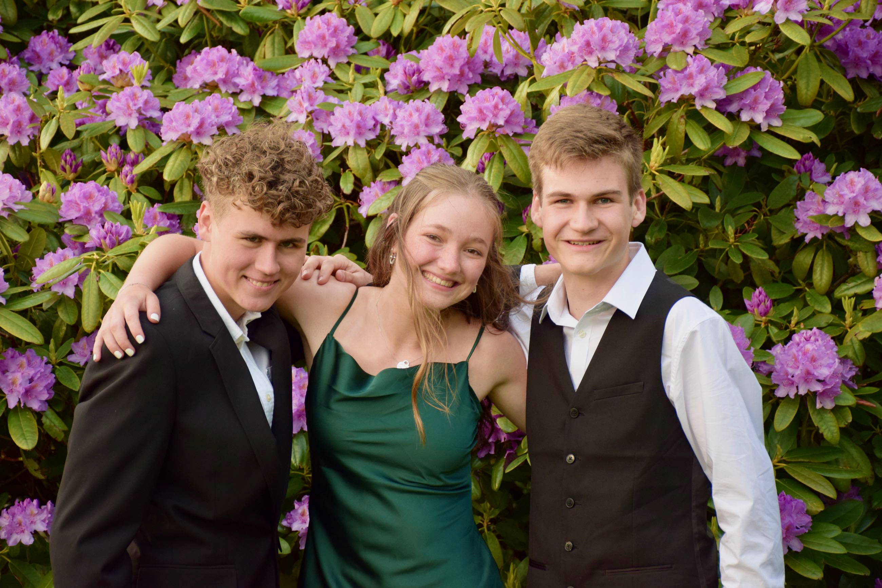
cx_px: 441
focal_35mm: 120
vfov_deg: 11.4
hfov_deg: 17.1
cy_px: 294
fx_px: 2940
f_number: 5.3
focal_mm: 80
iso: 800
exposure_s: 1/250
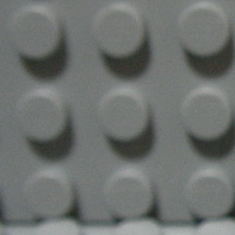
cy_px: 161
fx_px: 891
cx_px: 379
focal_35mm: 116
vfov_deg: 15.0
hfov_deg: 13.9
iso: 200
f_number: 3.5
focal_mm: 6.3
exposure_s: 1/20.7
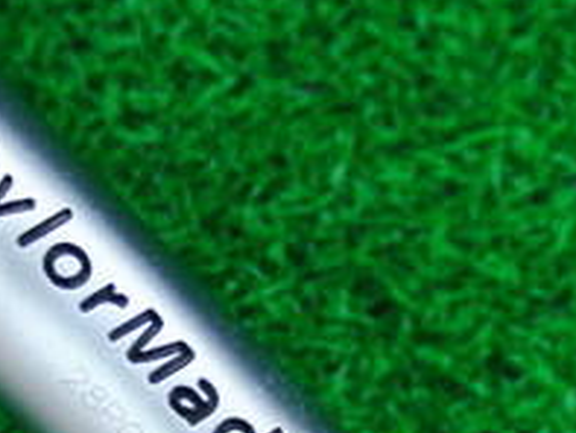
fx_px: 1998
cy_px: 313
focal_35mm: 120
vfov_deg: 12.3
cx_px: 164
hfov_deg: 16.3
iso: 400
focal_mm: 6.42
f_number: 3.6
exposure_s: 1/50
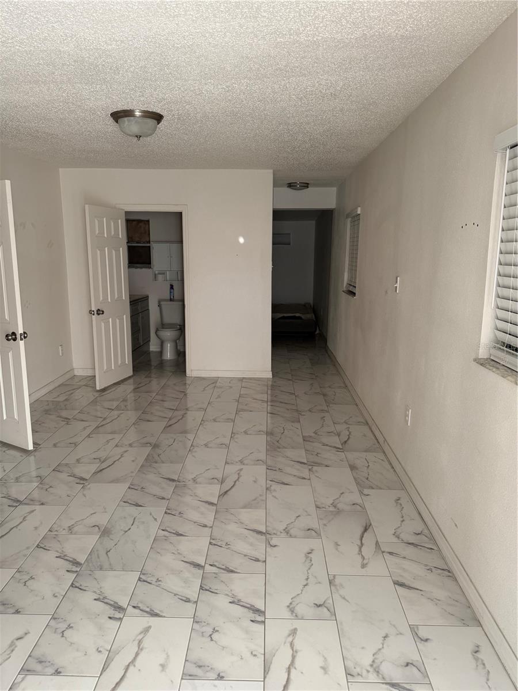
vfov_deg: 71.6
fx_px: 479
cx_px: 259
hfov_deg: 56.8
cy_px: 346
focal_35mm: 24
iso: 100
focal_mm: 6.76
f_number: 1.78
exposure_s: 1/358
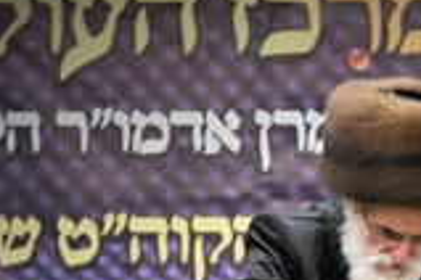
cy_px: 291
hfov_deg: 2.7
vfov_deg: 1.8
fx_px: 8829
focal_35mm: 755
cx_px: 400
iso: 640
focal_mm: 200
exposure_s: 1/125
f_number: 2.8
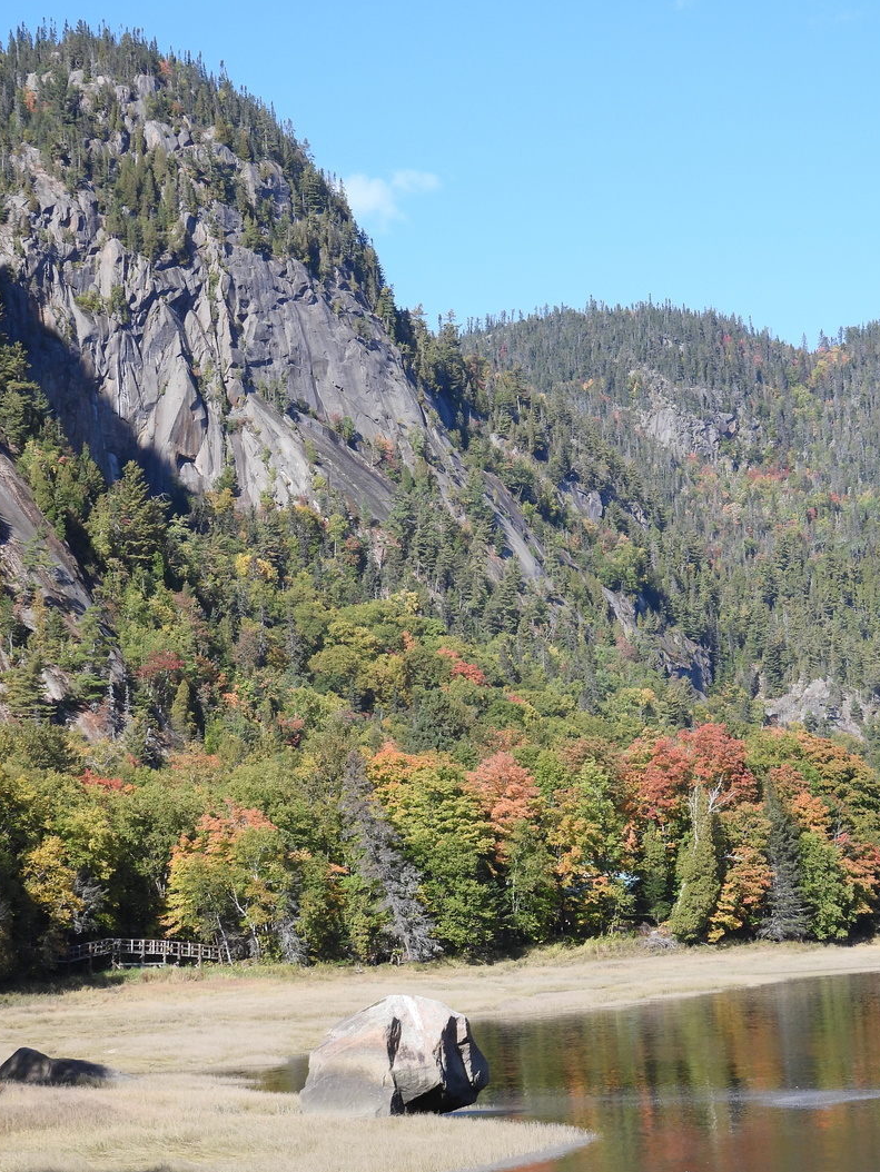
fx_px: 2880
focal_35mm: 85
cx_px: 486
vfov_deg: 23.0
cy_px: 655
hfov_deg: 17.4
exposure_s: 1/640
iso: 100
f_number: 3.5
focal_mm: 12.5
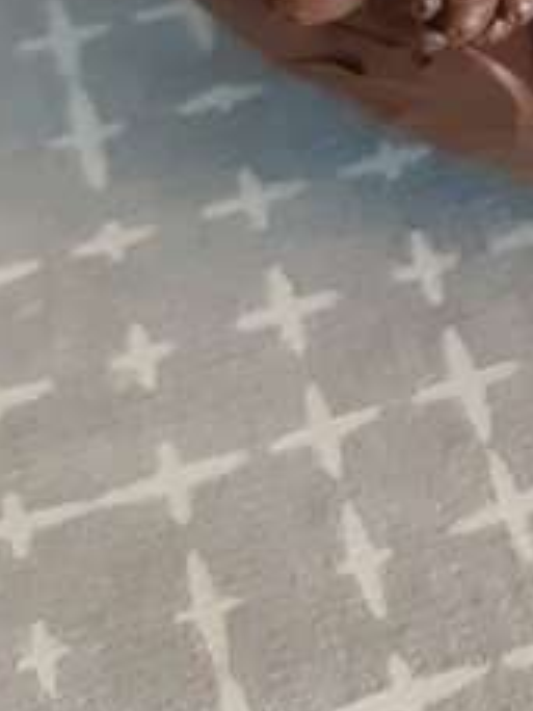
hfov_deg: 12.9
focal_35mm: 105
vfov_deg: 16.7
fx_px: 2156
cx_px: 941
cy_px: -409
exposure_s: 1/25
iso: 500
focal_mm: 3.92
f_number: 1.7
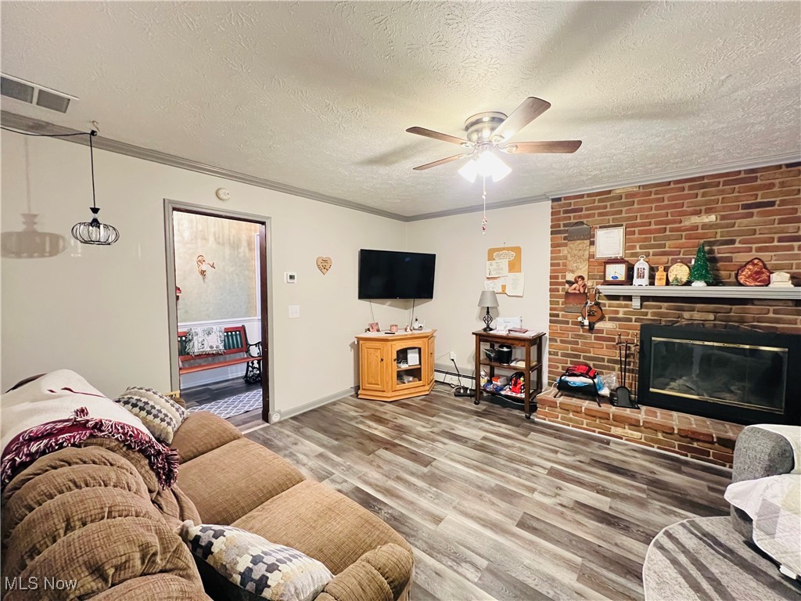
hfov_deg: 106.2
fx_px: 301
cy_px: 300
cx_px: 400
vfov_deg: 89.9
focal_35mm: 13
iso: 1000
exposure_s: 1/30
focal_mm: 1.57
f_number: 1.8
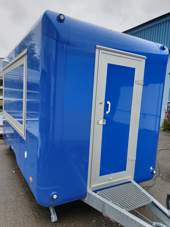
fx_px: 170
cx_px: 85
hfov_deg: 53.1
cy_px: 114
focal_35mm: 26
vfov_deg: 67.3
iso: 50
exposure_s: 1/904
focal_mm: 4.3
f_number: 2.4
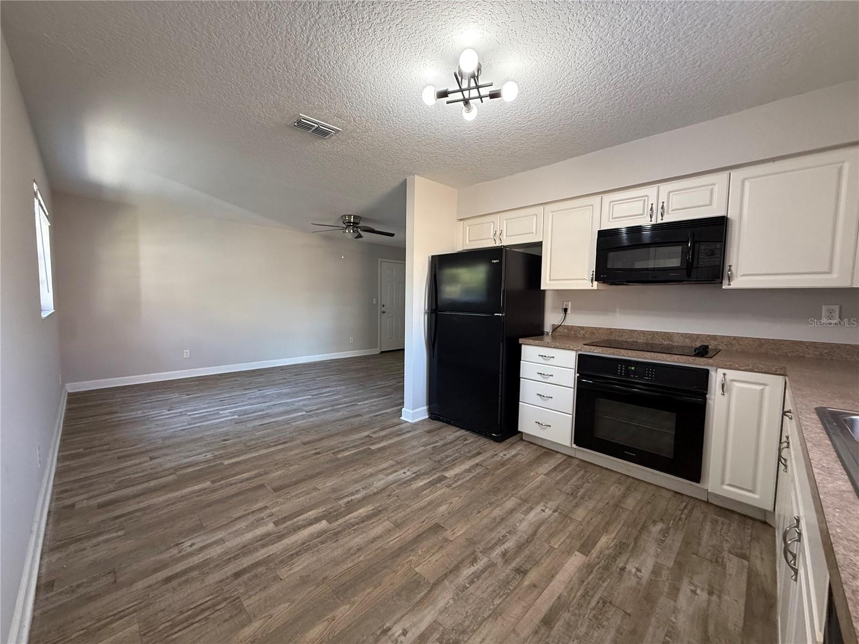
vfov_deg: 85.7
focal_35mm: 14
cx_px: 430
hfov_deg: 102.1
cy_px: 322
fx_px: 347
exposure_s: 1/60
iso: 250
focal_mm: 2.22
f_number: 2.2
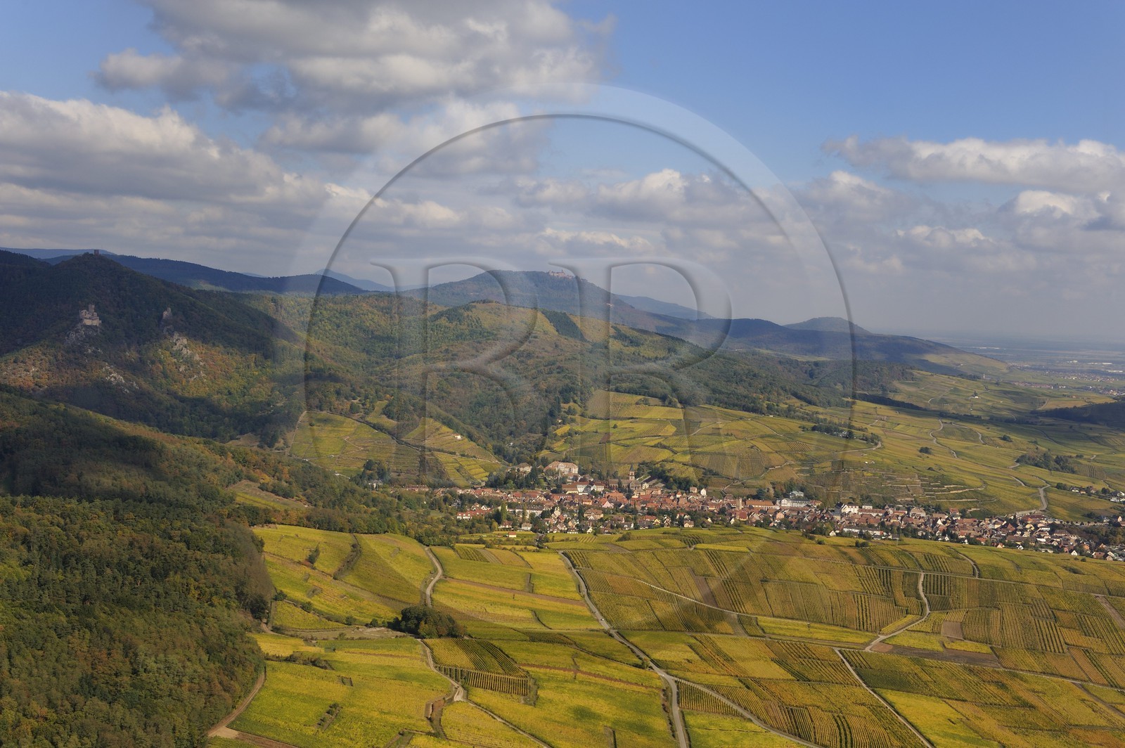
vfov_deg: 28.0
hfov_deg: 41.1
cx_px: 562
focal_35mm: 48
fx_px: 1499
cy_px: 374
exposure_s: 1/640
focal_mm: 48
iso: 200
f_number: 8
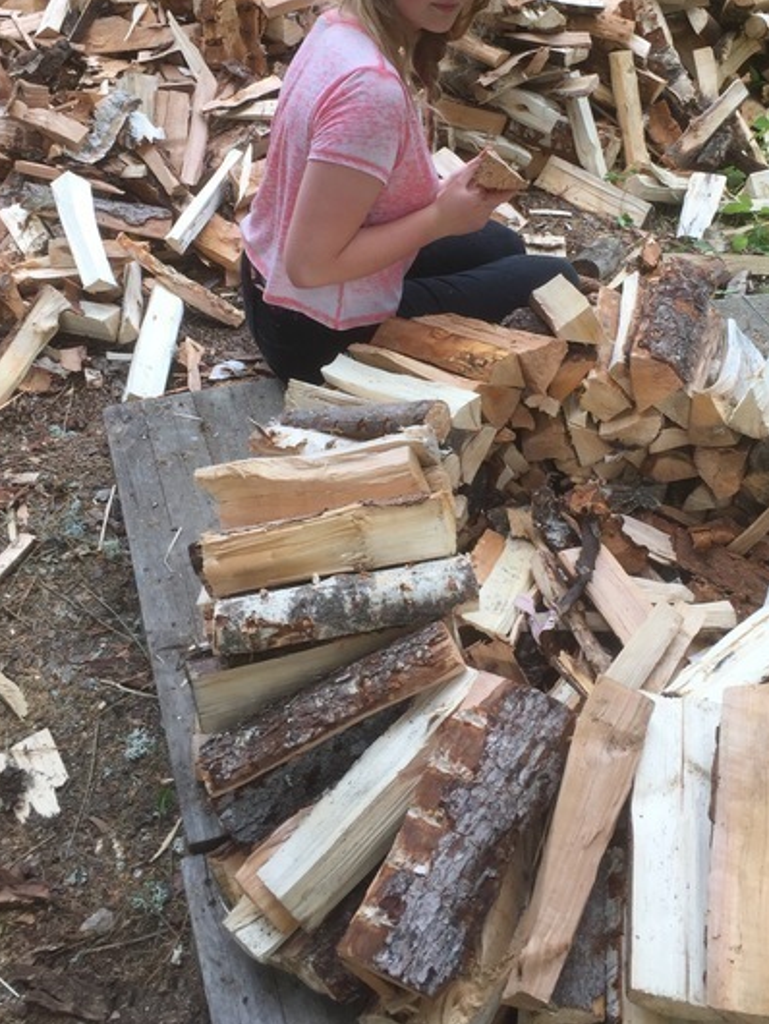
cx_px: 437
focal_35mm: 42
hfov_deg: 34.3
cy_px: 356
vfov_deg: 44.2
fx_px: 1243
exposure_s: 1/223
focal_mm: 4.15
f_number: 2.2
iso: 32
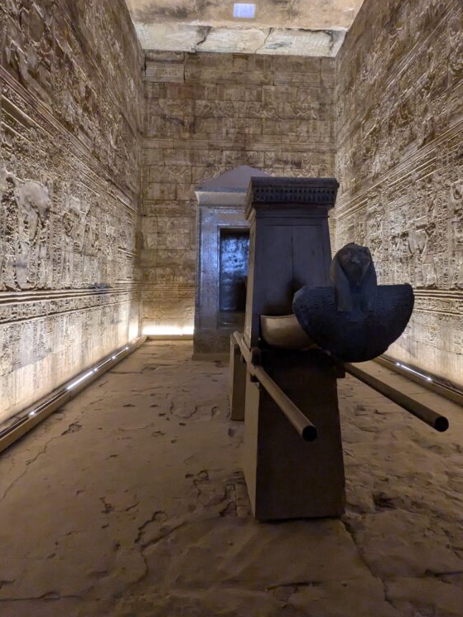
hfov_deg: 61.0
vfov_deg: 76.1
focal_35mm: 22
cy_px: 274
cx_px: 250
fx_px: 392
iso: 347
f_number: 2.2
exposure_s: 1/100
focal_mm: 2.22
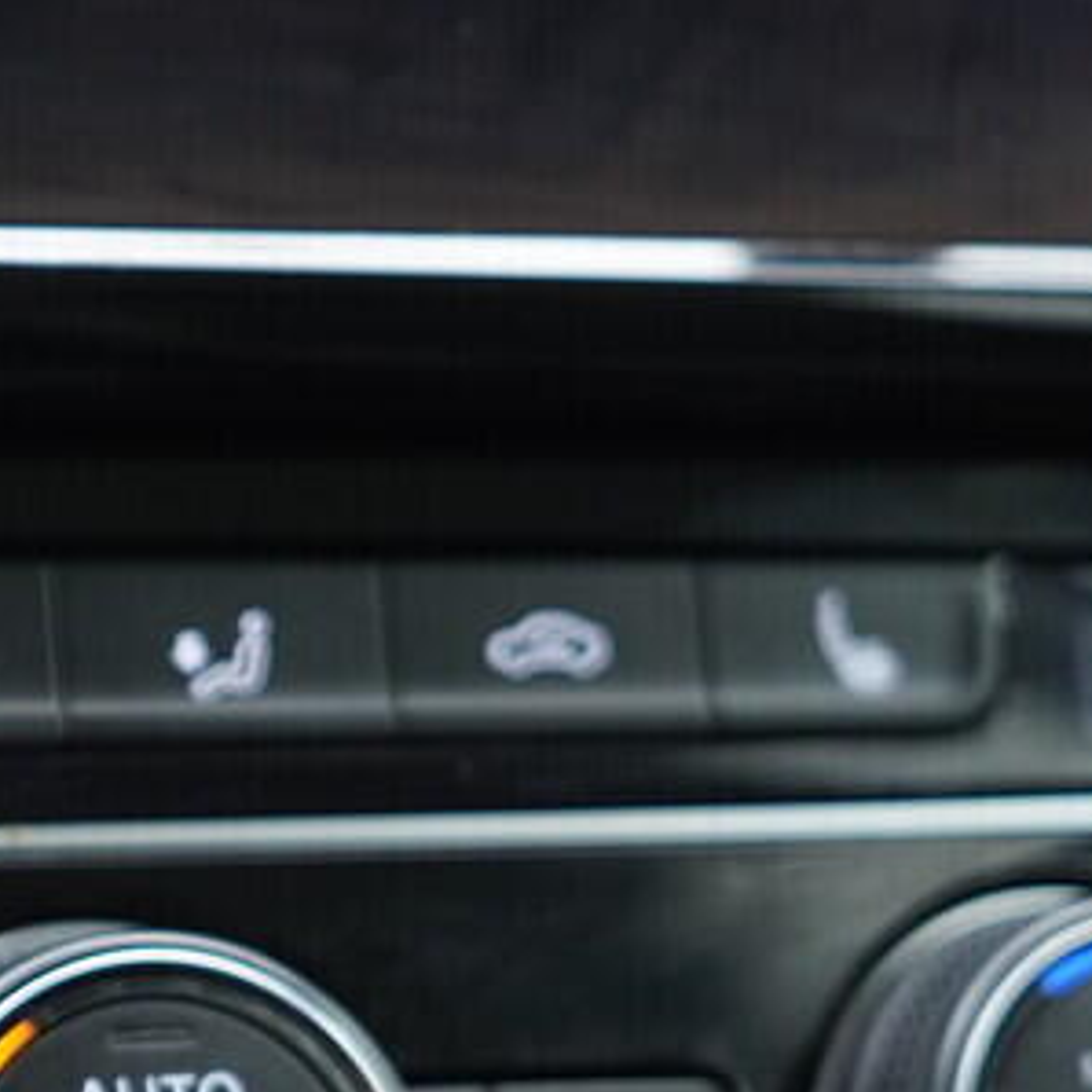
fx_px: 3747
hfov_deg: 16.1
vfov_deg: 16.3
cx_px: -143
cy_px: 1035
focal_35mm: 105
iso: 400
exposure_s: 1/40
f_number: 2.8
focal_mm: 24
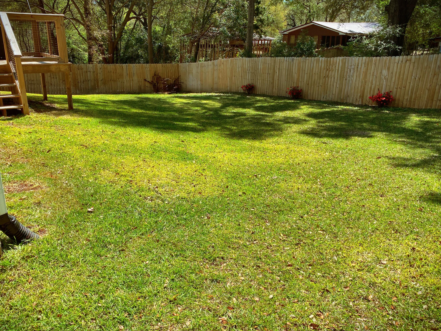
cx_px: 216
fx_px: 369
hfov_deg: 61.7
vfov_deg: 48.2
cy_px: 171
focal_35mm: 29
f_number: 1.8
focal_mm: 4.25
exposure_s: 1/1543
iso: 32
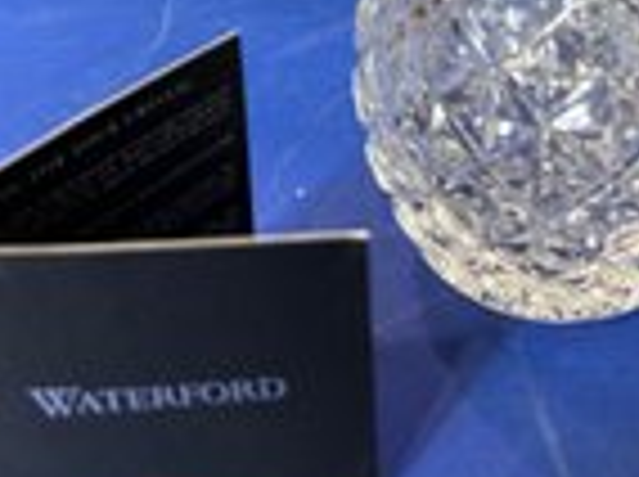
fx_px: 1069
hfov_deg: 32.7
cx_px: 479
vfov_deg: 23.7
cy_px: -38
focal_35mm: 58
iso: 125
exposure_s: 1/60
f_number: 1.78
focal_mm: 6.86
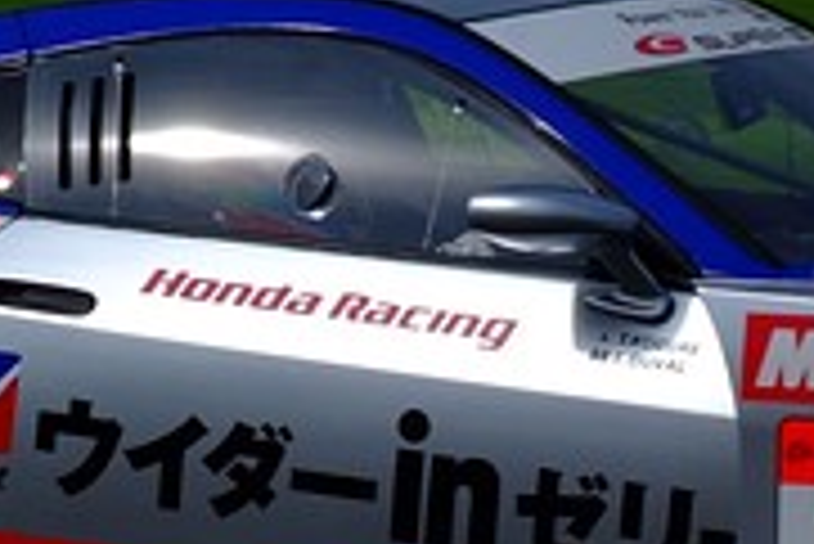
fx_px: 12129
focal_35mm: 536
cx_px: 603
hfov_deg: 3.8
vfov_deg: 2.6
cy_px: 90
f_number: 16
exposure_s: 1/250
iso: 100
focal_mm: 90
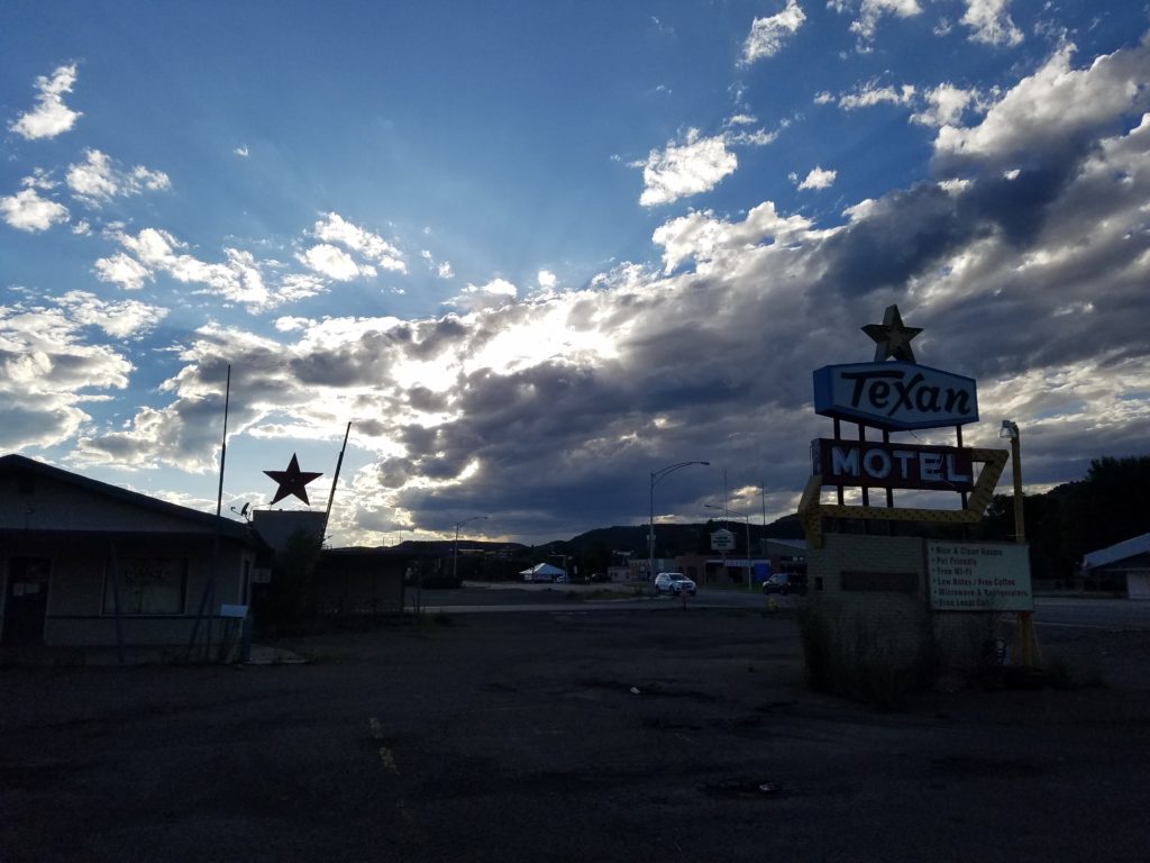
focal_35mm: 26
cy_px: 432
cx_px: 575
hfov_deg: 67.3
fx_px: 864
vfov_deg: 53.1
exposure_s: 1/4992
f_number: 1.7
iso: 50
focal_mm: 4.2
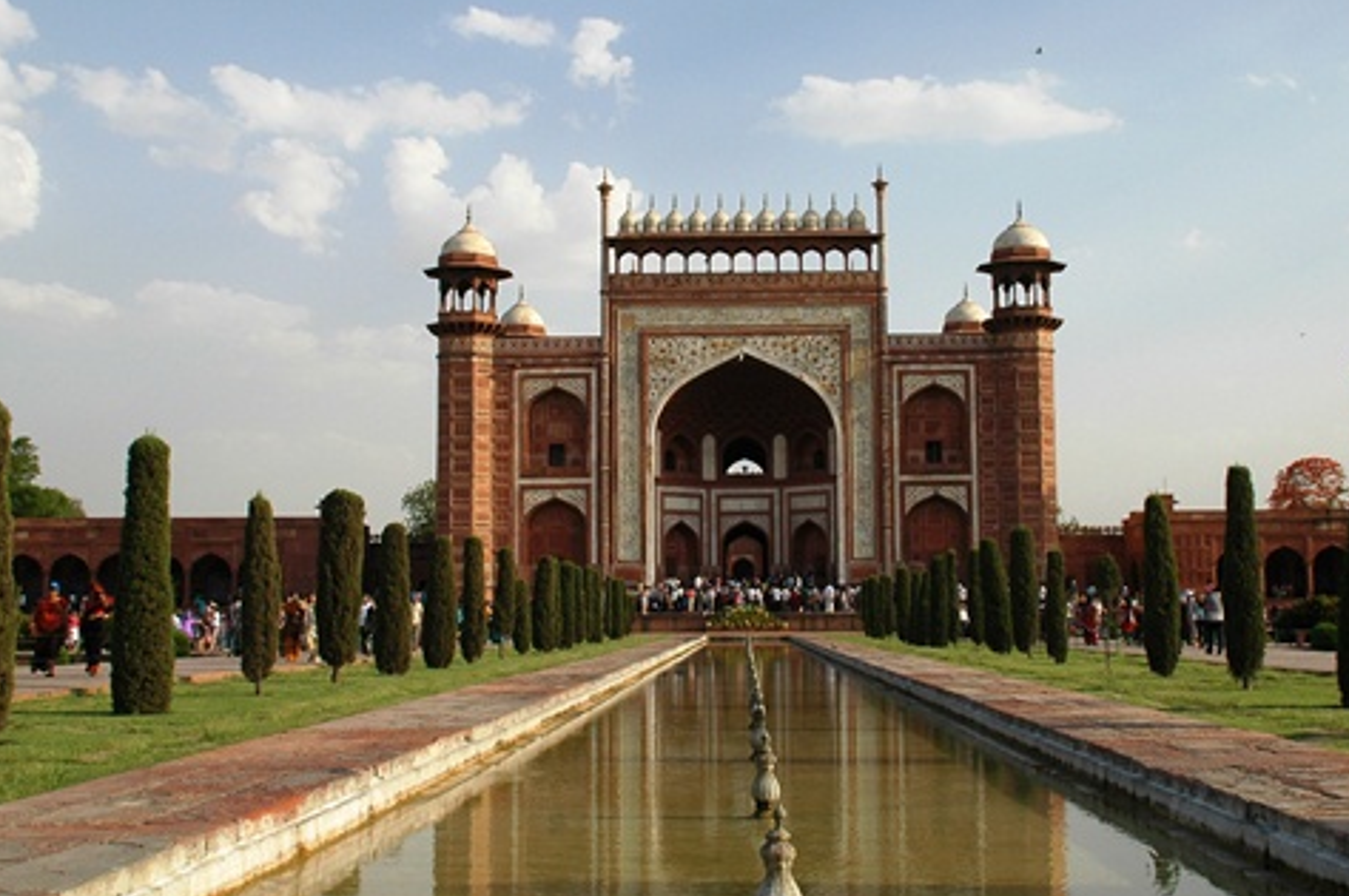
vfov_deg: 26.6
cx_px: 700
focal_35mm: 51
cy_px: 407
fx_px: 1897
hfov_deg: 39.1
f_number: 10
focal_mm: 25
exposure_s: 1/250
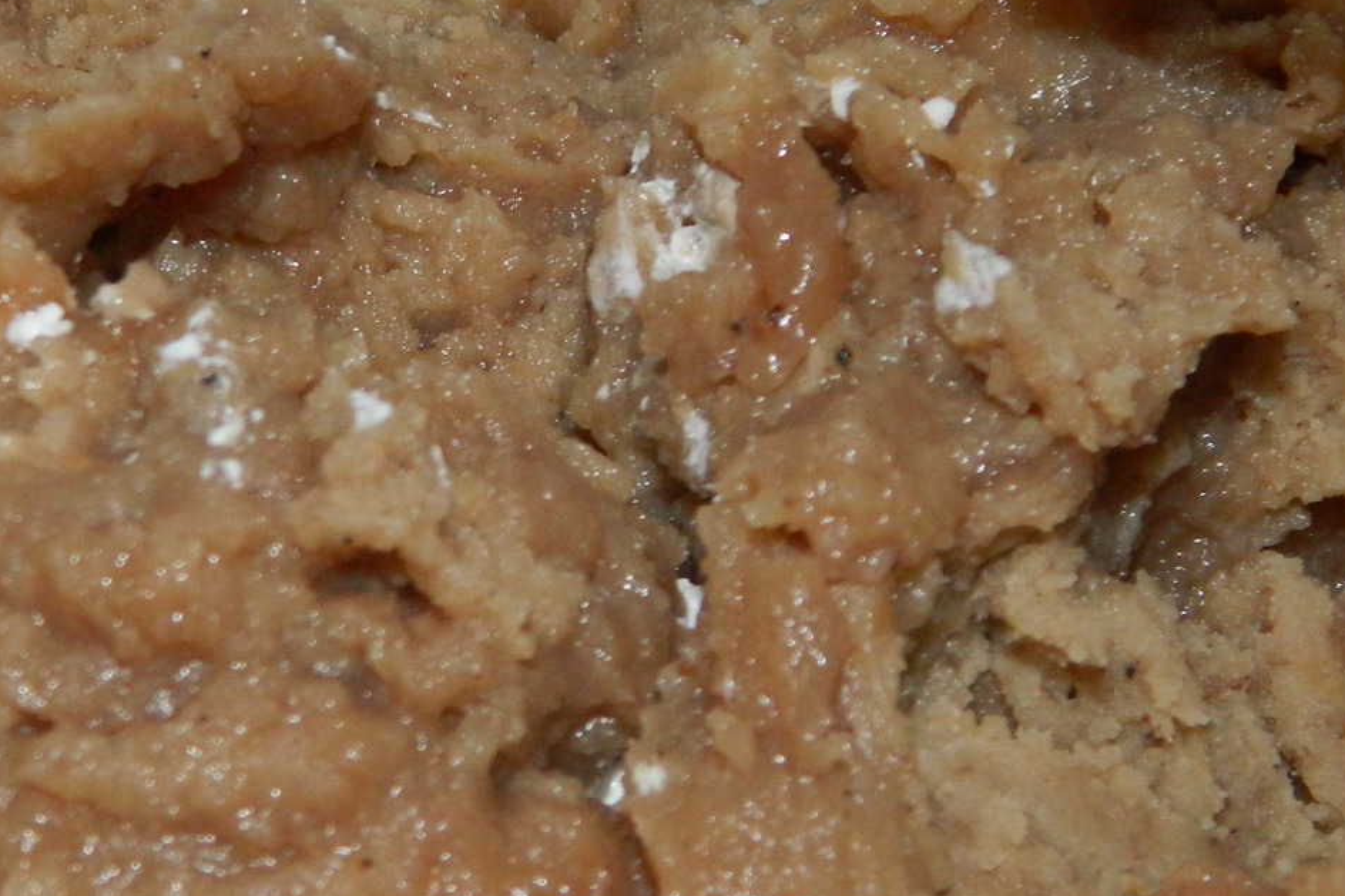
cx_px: 407
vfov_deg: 8.7
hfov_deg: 13.0
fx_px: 5902
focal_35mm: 158
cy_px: 501
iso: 200
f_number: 11.4
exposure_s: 1/50
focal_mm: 12.6
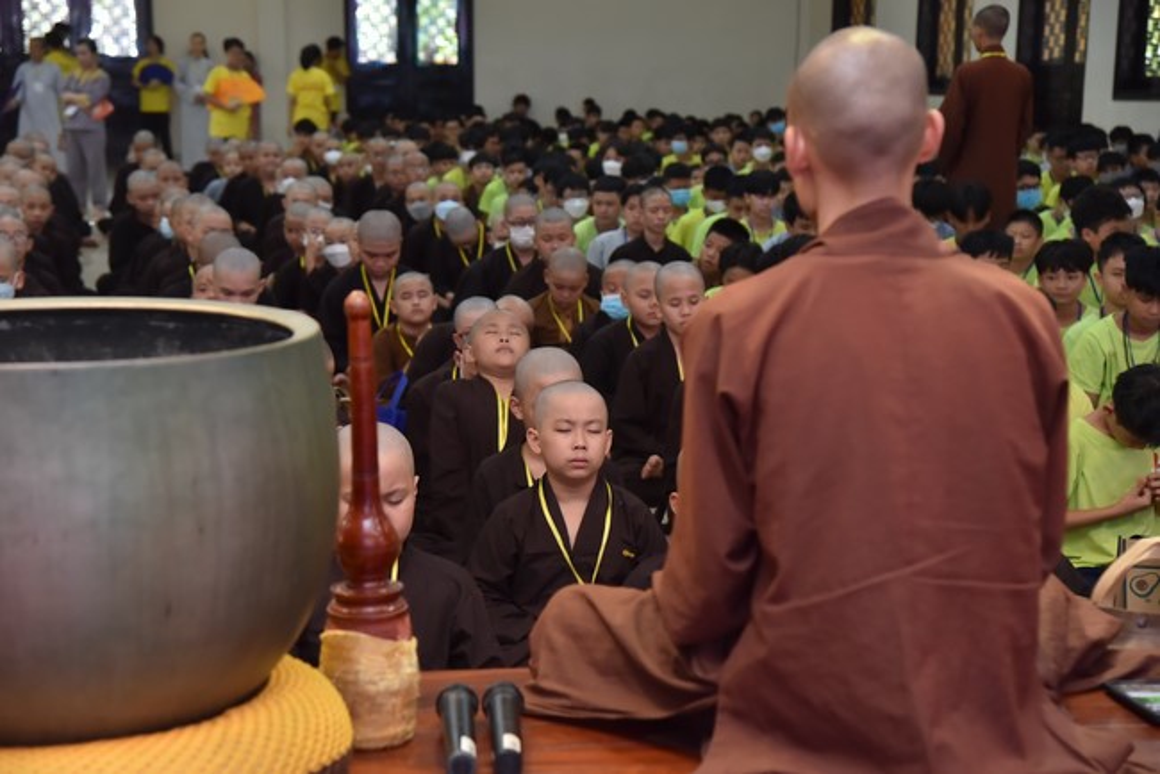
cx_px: 580
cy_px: 387
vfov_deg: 19.5
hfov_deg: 28.8
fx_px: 2256
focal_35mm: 70
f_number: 5
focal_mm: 70
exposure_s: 1/125
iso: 2000
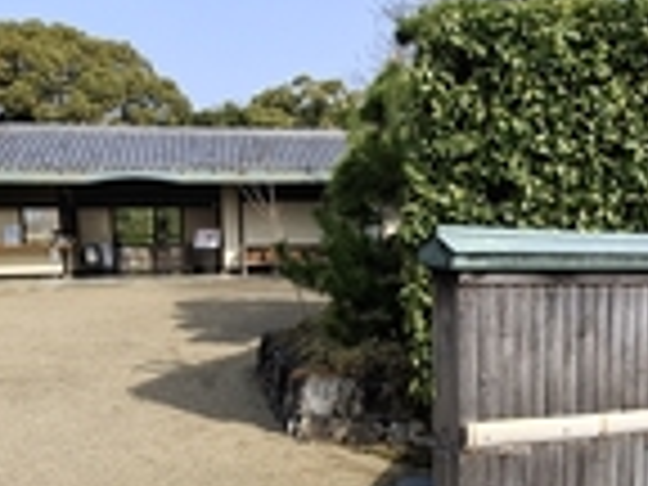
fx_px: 674
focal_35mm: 36
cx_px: 382
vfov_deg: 39.1
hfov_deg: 51.1
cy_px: 333
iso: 40
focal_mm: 1.74
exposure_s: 1/665
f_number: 2.2
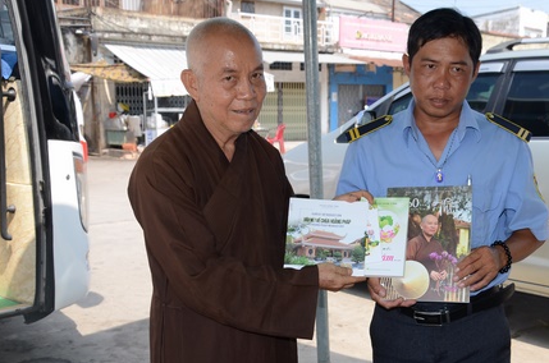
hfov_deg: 39.0
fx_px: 761
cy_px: 255
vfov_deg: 26.6
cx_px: 386
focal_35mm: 50
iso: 100
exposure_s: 1/250
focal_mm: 22
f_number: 6.3
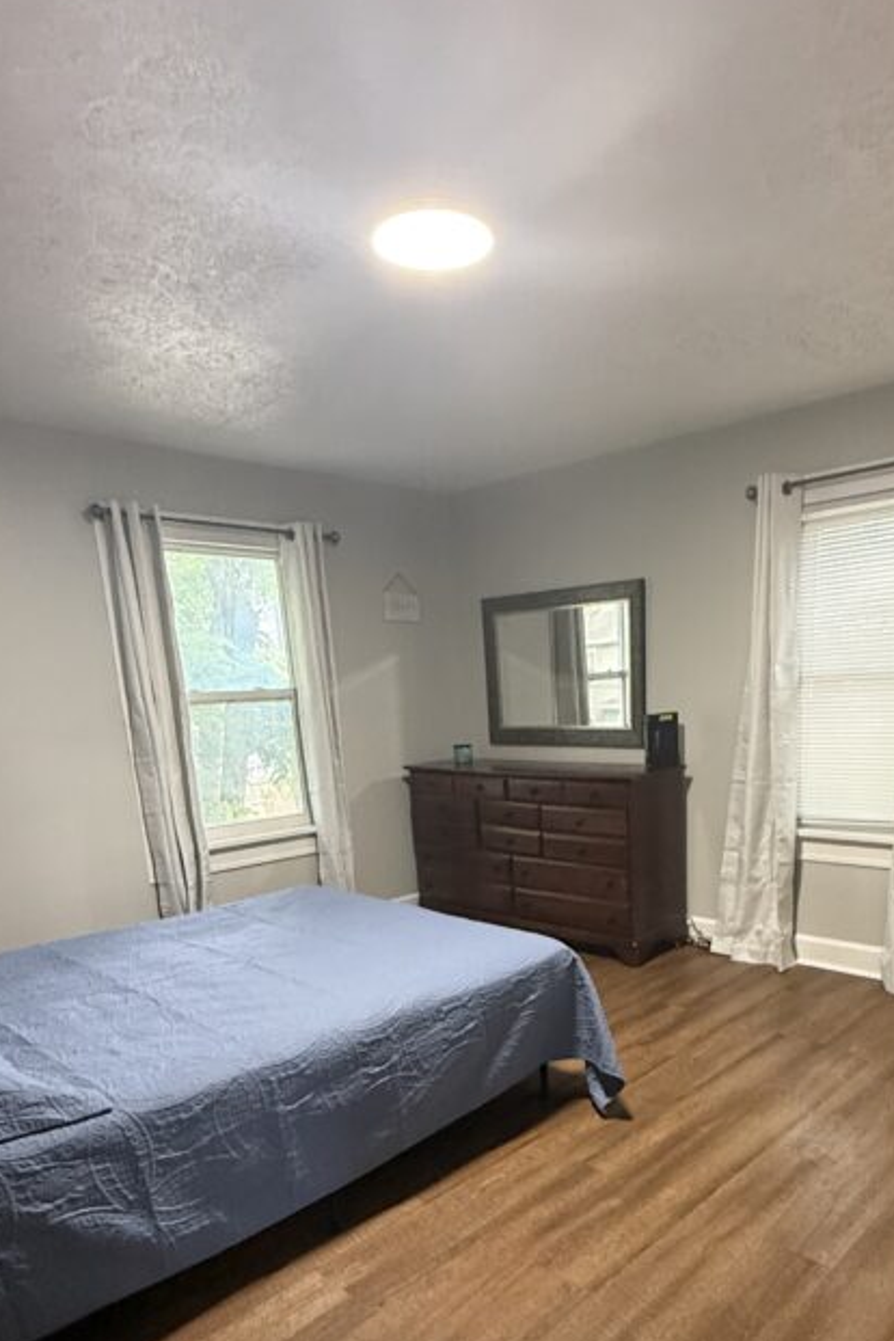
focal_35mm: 24
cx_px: 538
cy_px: 939
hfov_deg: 52.8
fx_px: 894
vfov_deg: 70.6
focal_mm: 2.22
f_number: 2.2
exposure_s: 1/60
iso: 500
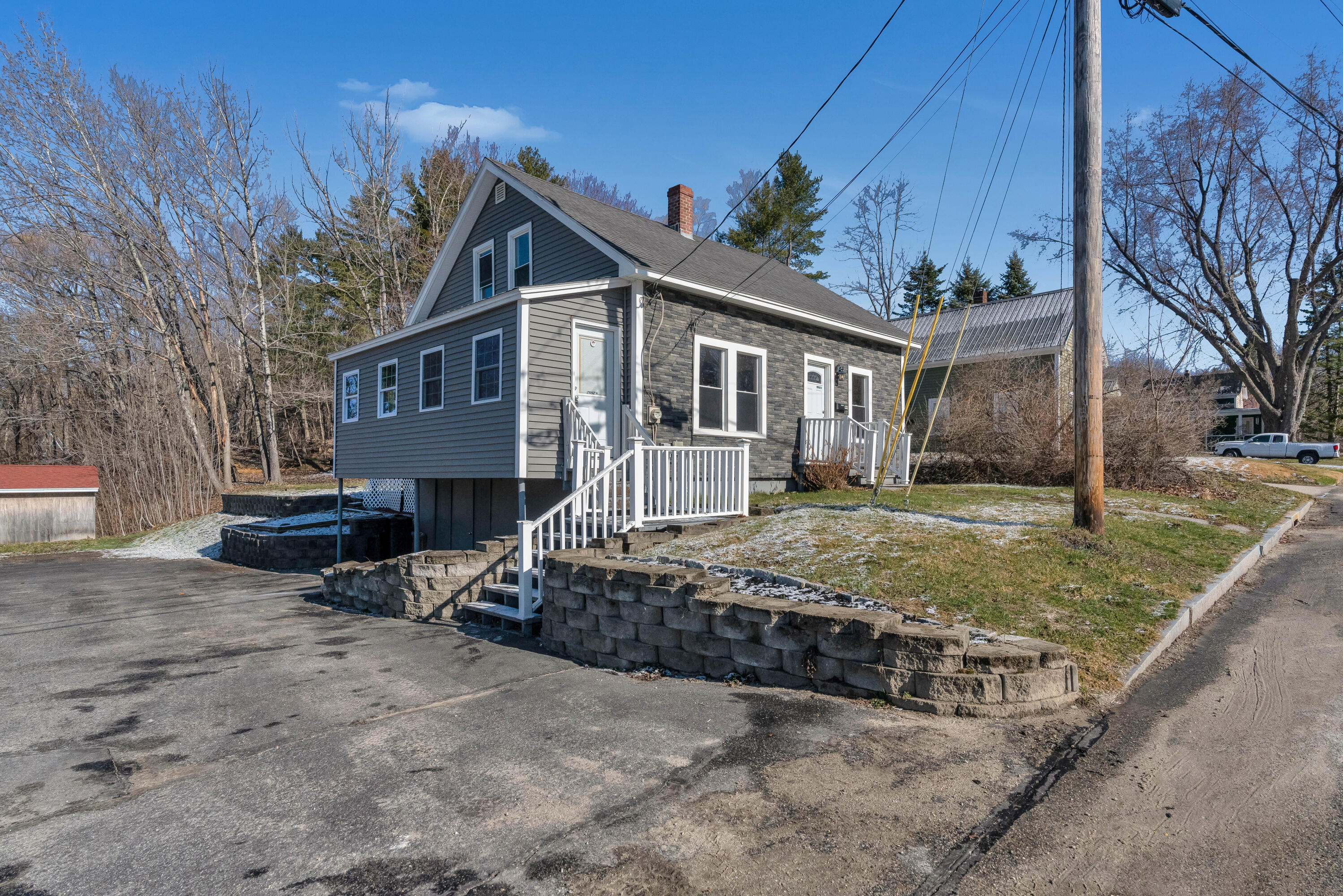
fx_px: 672
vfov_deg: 67.4
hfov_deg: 90.0
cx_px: 672
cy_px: 448
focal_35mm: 18
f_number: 8
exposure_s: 1/6000
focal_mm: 18
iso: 800
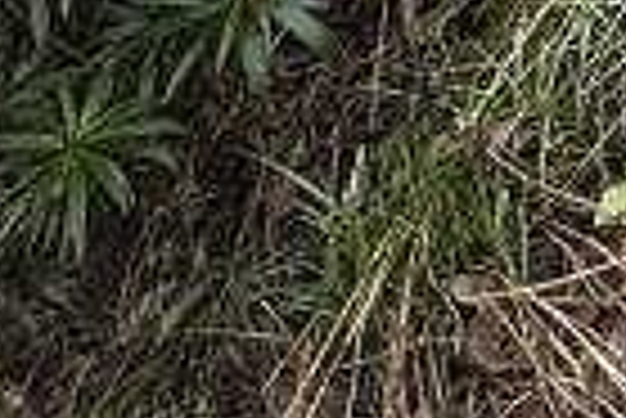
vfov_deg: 7.8
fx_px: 1863
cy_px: -1299
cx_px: 1513
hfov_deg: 13.6
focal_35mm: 107
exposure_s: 1/121
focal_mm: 2.22
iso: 40
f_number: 2.2
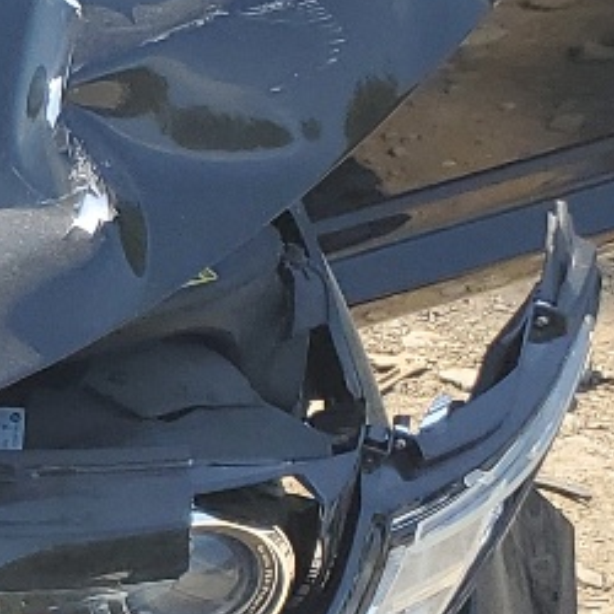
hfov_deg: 9.6
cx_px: -1135
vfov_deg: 11.8
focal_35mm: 147
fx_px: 2950
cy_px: 572
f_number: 1.5
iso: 50
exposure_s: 1/769
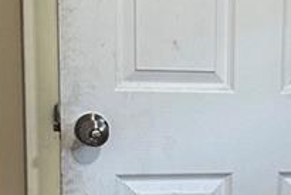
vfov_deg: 9.3
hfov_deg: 13.2
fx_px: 1181
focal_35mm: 146
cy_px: 231
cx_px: 447
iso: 250
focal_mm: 6.86
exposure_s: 1/60
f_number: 1.78
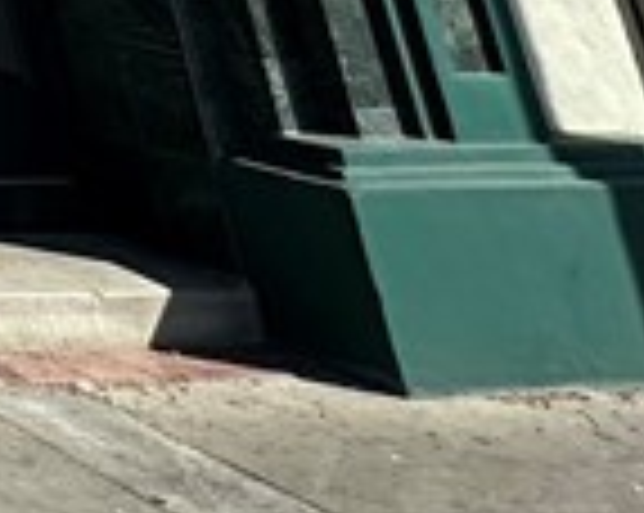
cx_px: -1157
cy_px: -1134
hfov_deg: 12.2
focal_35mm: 98
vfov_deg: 10.1
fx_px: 1865
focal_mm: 2.22
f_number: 2.2
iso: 50
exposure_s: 1/2132
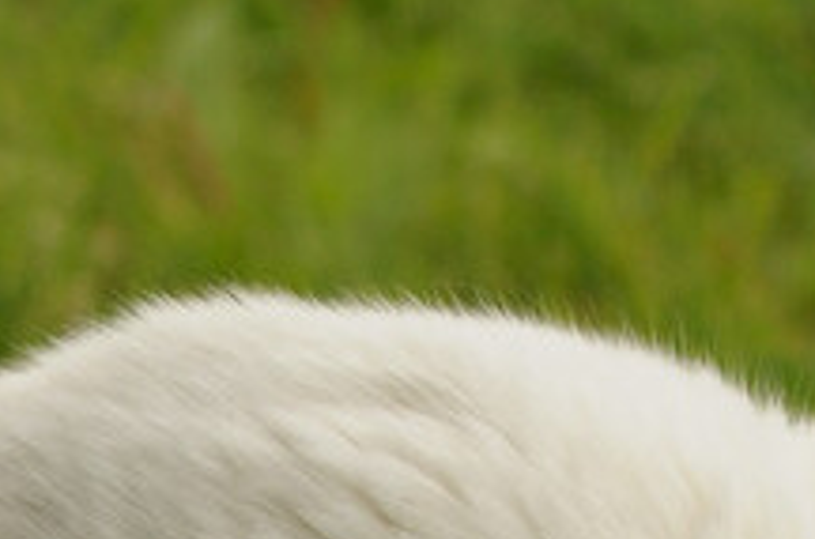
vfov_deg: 2.3
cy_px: 829
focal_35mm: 584
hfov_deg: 3.5
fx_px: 13192
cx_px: -185
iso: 250
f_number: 3.2
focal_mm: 70
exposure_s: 1/1000
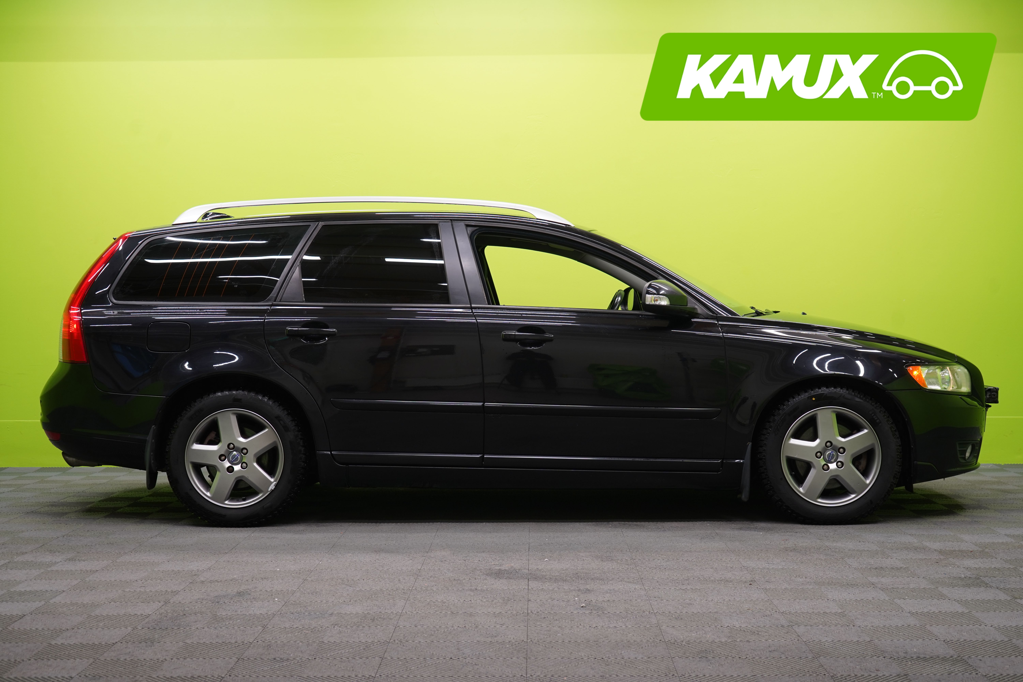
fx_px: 1421
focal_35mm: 50
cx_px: 512
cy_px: 341
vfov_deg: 27.0
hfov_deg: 39.6
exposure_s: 1/25
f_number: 5.6
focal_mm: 50
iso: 400
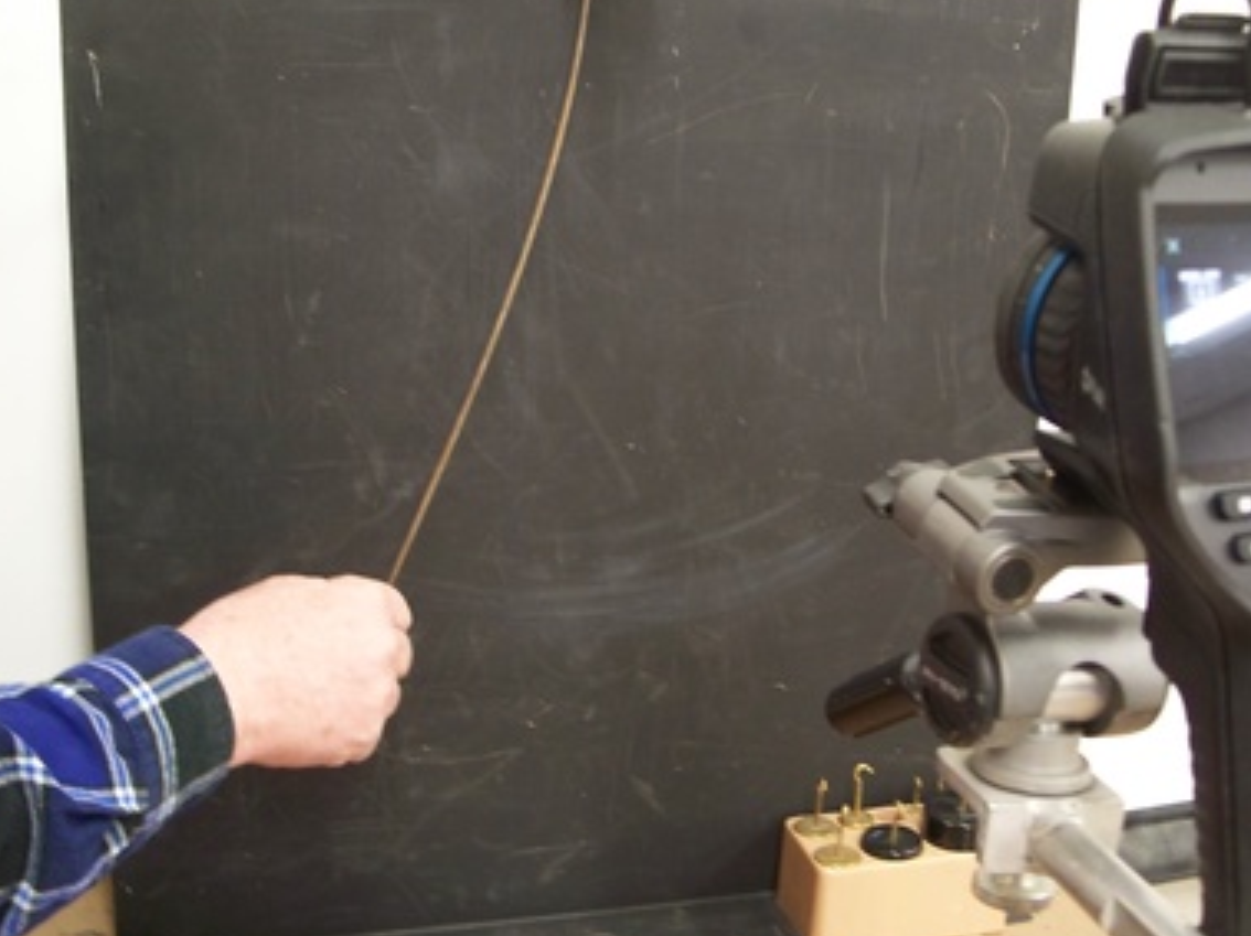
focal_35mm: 47
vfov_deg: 30.8
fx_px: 1697
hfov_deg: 40.5
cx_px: 642
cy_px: 519
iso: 200
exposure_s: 1/15
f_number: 2.8
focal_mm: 7.8
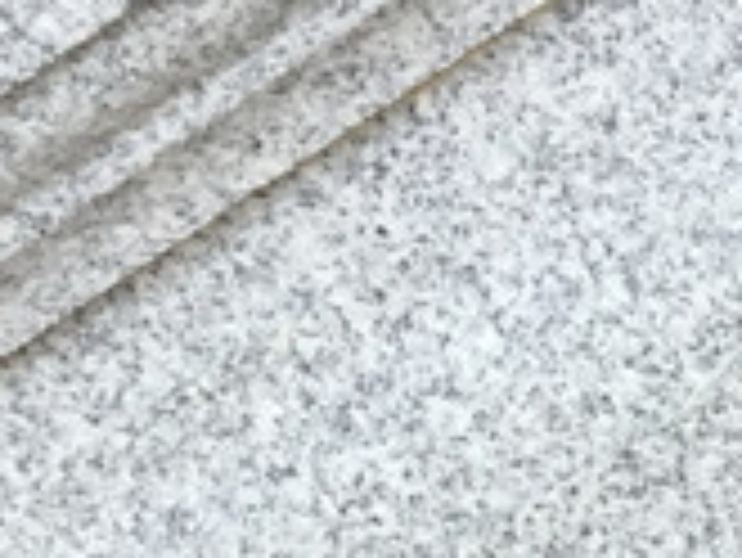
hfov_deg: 10.3
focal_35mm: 169
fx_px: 3625
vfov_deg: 8.6
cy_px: 817
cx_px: 1731
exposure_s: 1/165
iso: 25
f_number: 2.4
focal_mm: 3.3
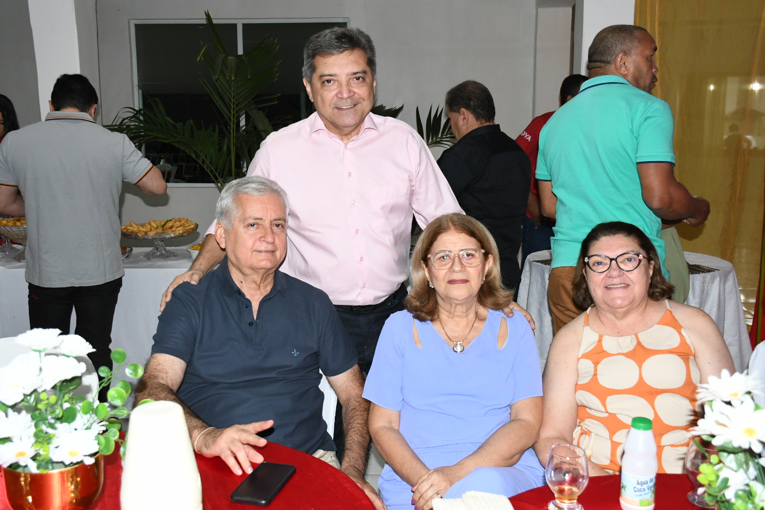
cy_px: 255
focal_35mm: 34
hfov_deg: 55.8
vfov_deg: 38.9
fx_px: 722
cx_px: 382
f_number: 5.6
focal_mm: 23
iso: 1600
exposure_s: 1/100
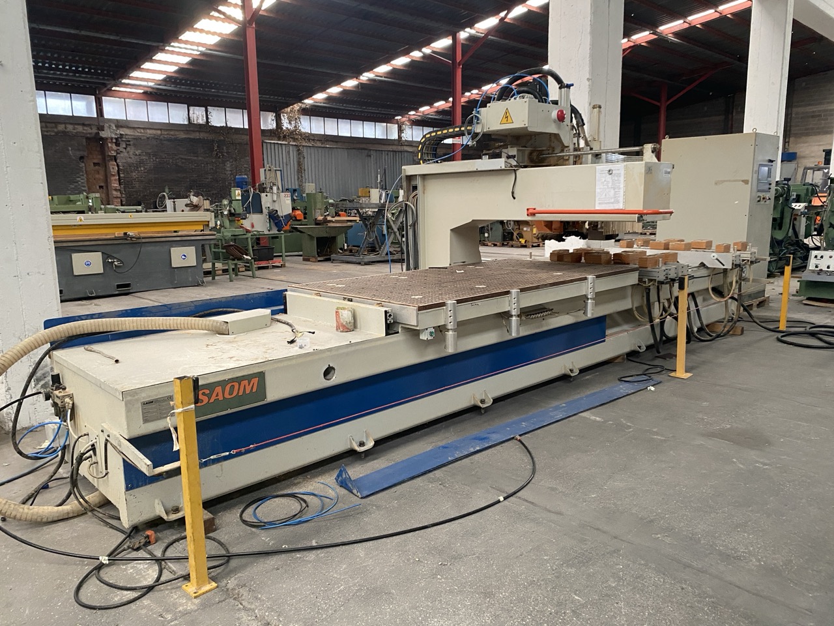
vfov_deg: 53.1
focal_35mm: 26
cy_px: 313
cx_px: 417
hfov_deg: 67.3
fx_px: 626
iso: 320
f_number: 1.8
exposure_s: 1/60
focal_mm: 4.25
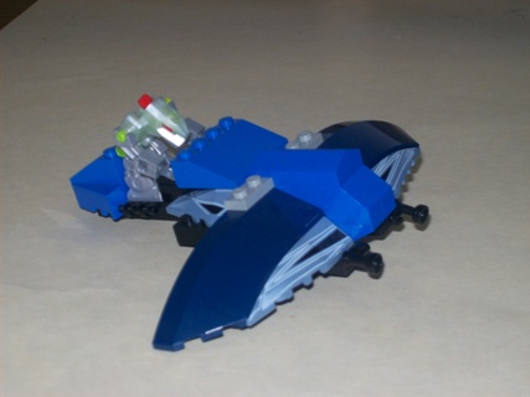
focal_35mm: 87
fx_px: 1332
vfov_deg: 17.0
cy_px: 198
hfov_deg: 22.5
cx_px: 265
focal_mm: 14.3
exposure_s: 1/112
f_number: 4.3
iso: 80
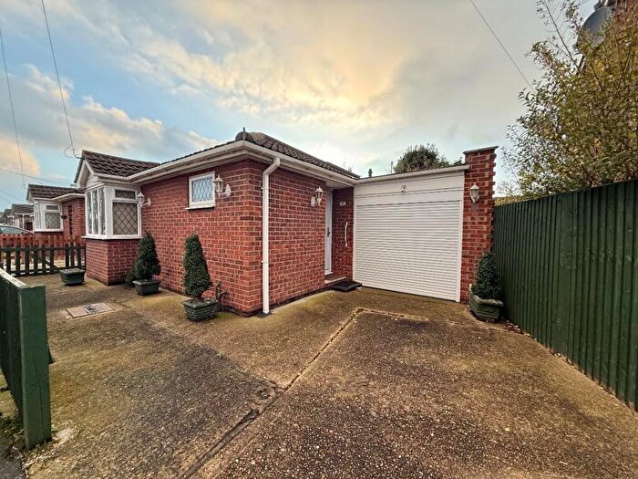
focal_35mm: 14
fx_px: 258
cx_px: 319
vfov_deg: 85.7
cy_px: 240
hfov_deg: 102.1
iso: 64
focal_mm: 2.22
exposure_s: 1/117
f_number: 2.2
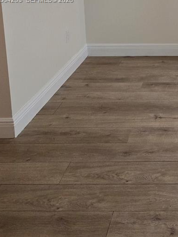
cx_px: 196
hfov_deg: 25.1
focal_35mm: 54
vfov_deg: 32.7
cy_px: 0
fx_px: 370
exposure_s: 1/120
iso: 640
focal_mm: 5.4
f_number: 1.8
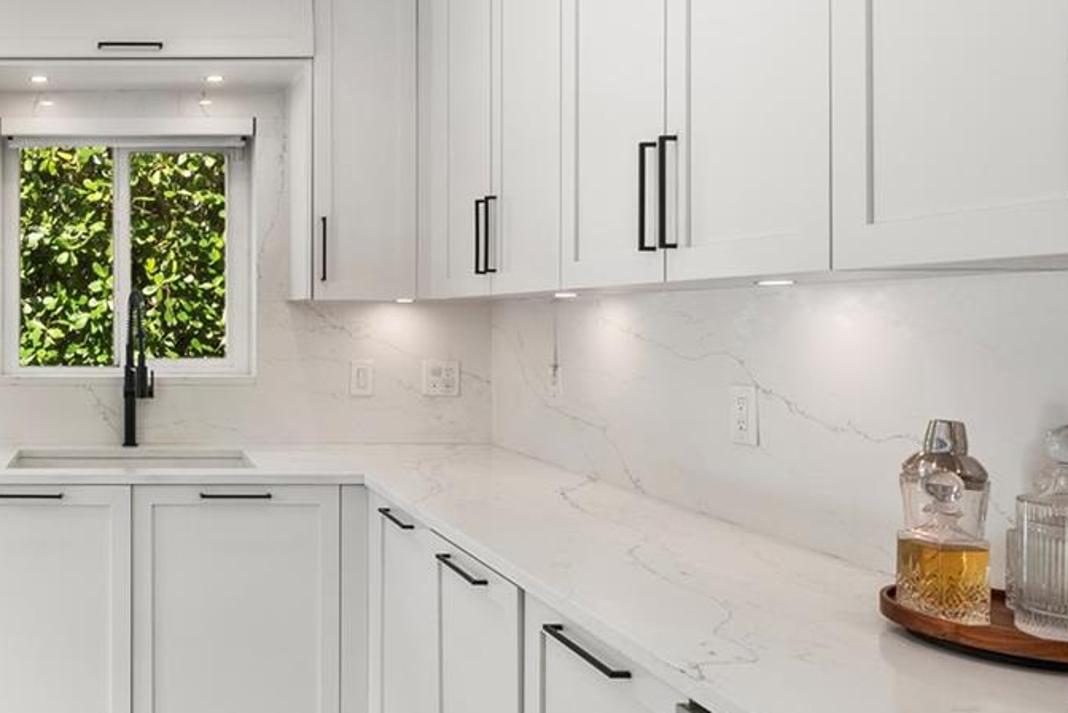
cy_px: 326
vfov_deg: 42.3
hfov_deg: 53.4
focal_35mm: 31
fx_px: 920
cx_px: 123
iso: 400
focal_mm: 13
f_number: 8
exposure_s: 1/30
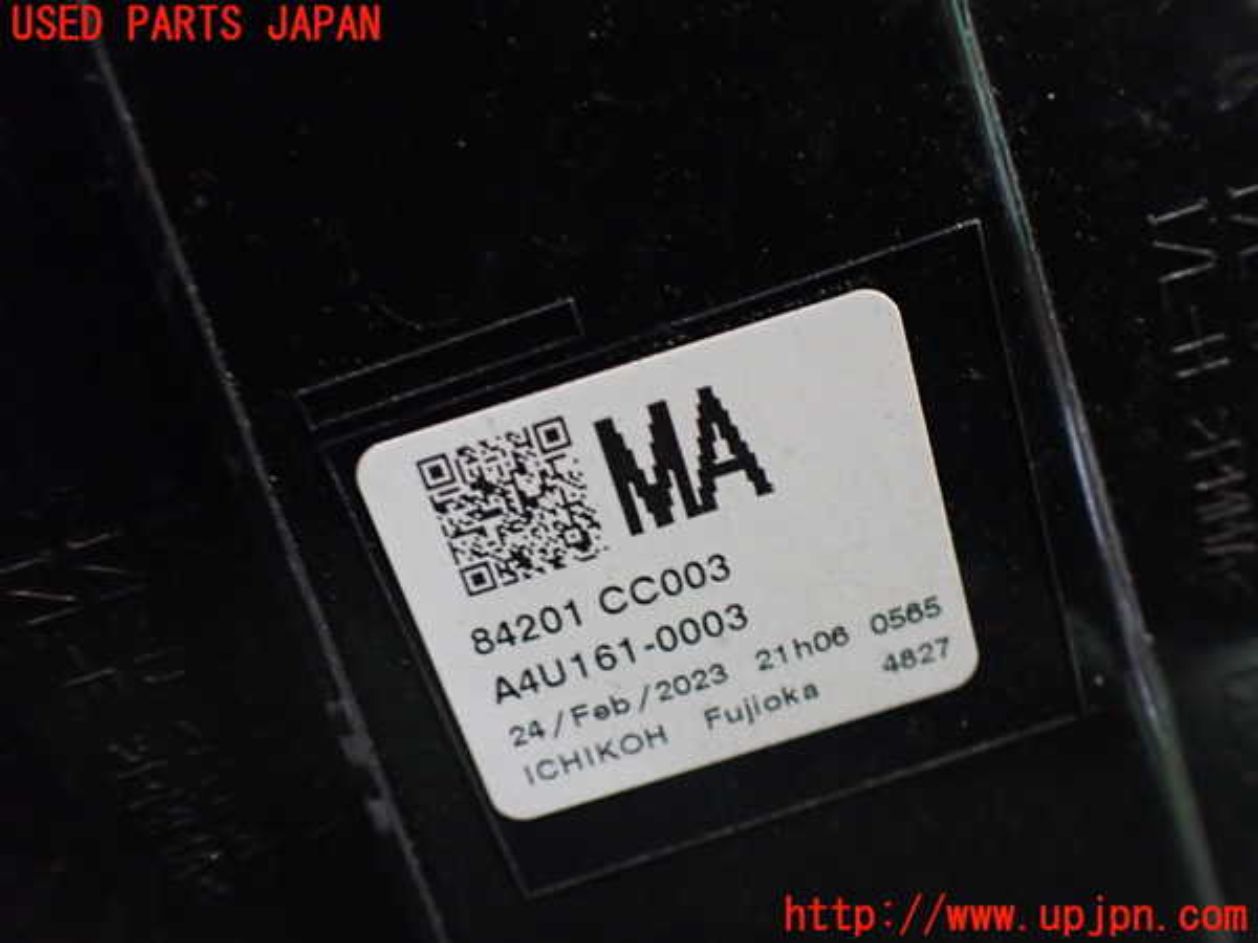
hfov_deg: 60.0
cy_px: 472
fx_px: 1090
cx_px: 629
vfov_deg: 46.8
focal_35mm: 30
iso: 800
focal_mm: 5.4
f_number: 2.3
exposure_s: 1/60
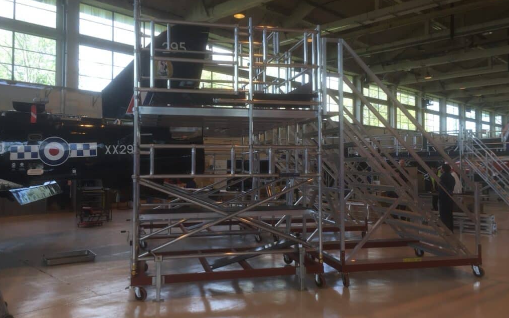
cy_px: 146
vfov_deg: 40.6
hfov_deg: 61.2
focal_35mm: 31
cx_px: 254
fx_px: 430
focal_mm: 4.15
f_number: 2.2
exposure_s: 1/100
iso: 32
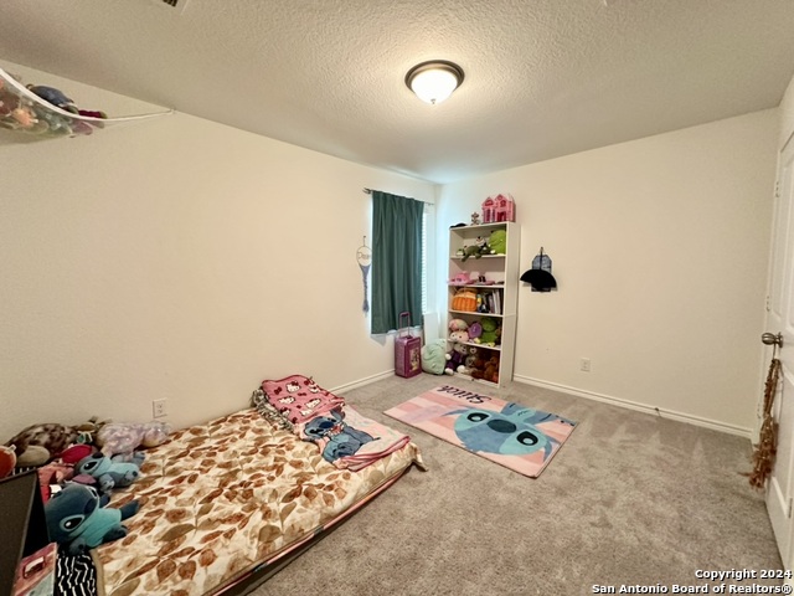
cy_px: 298
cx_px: 397
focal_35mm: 14
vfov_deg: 85.7
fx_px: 321
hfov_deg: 102.1
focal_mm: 2.22
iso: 320
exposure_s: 1/60
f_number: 2.2
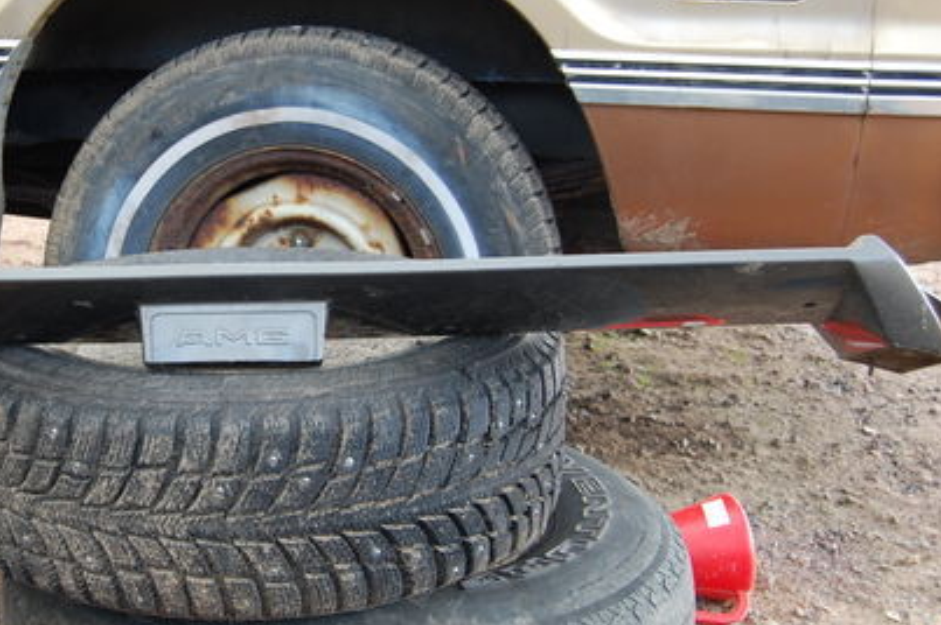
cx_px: 208
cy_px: 303
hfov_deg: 35.4
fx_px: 1431
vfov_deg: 24.7
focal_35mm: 55
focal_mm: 23
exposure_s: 1/100
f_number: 5
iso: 400
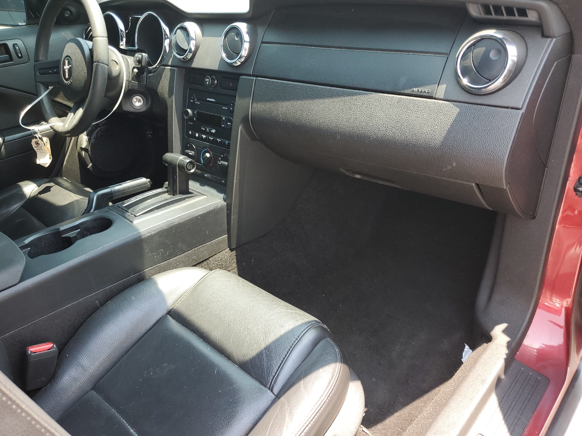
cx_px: 291
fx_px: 437
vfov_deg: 53.1
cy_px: 218
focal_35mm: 26
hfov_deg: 67.3
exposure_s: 1/217
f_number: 1.5
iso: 50
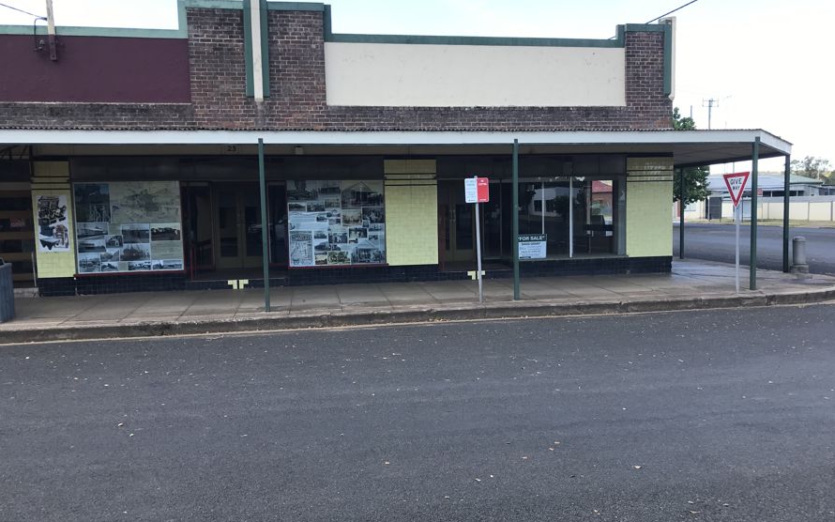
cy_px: 271
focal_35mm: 30
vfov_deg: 41.8
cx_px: 421
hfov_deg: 62.9
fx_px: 683
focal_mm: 3.99
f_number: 1.8
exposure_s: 1/481
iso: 20
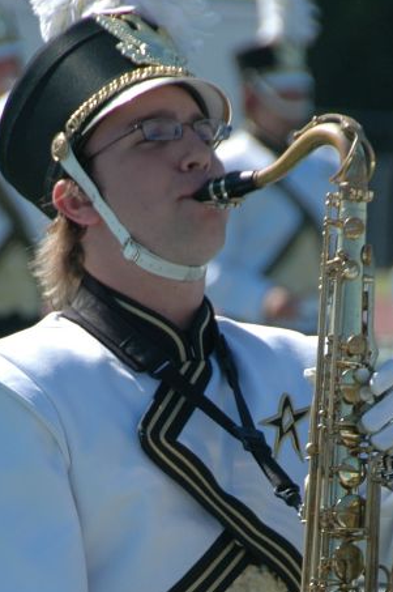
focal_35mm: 678
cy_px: 579
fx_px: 11127
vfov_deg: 3.0
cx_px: 230
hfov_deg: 2.0
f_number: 5.6
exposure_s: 1/500
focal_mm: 200
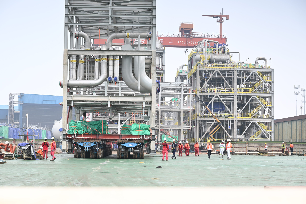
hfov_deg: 28.5
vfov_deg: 19.2
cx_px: 150
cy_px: 102
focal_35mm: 71
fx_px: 603
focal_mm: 69
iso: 100
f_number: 6.3
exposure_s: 1/100
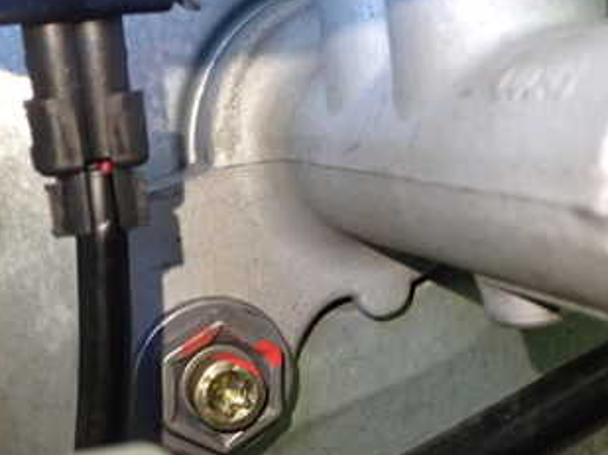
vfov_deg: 20.9
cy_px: 276
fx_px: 1228
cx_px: 382
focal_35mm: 70
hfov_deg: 27.7
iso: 320
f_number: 2.5
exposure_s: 1/40
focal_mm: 6.37
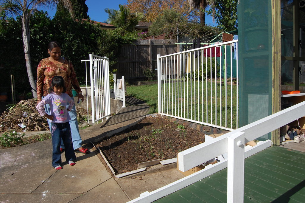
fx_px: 229
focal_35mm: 27
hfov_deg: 67.4
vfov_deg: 47.9
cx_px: 152
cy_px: 102
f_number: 10
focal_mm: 18
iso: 200
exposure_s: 1/400
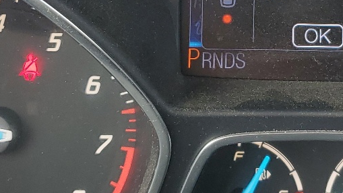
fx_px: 809
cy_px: -1
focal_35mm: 89
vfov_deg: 13.4
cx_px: 287
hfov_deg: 23.5
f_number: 1.5
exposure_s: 1/143
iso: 50
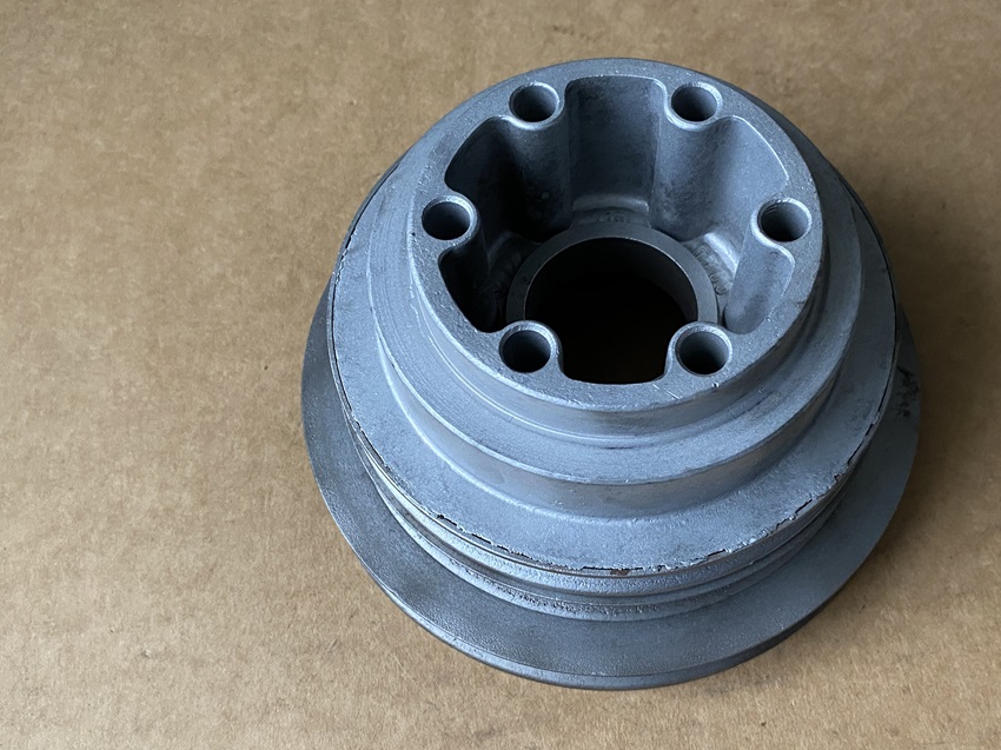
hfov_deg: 50.0
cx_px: 571
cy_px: 406
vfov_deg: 38.6
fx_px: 1070
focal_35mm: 37
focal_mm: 4.25
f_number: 1.8
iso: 320
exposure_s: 1/60
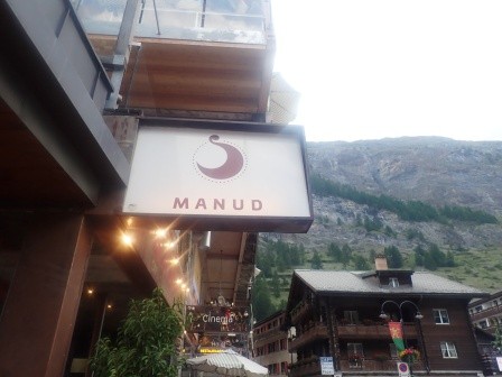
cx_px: 251
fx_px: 363
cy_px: 188
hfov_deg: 69.4
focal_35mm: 25
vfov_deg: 54.9
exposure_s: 1/160
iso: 100
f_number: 2.8
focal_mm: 4.5
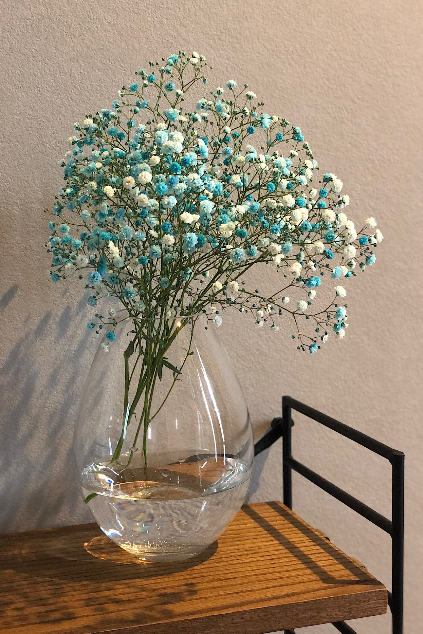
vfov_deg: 36.2
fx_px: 969
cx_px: 186
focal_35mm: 55
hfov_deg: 24.6
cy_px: 322
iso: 160
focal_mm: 6
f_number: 2.4
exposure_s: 1/10
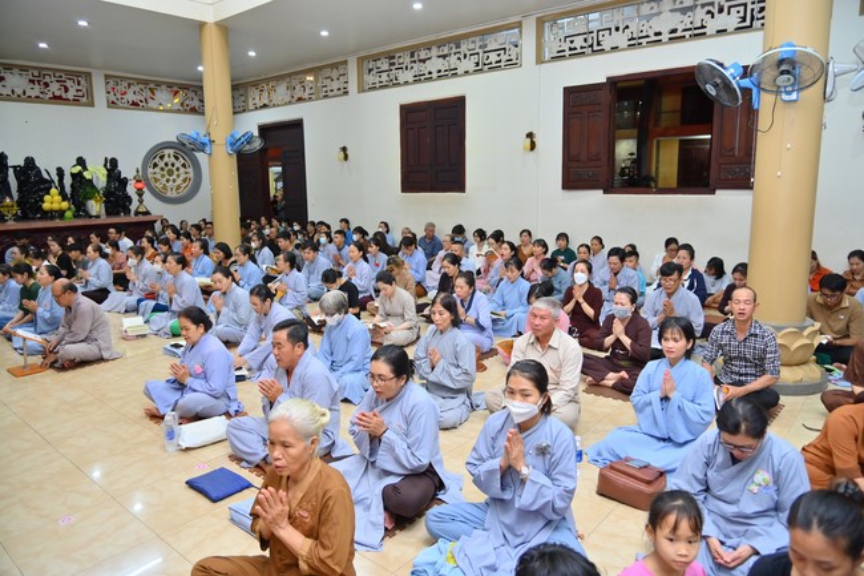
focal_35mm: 24
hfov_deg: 73.8
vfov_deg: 53.1
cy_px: 288
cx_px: 432
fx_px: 576
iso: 1000
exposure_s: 1/60
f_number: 4
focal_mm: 24
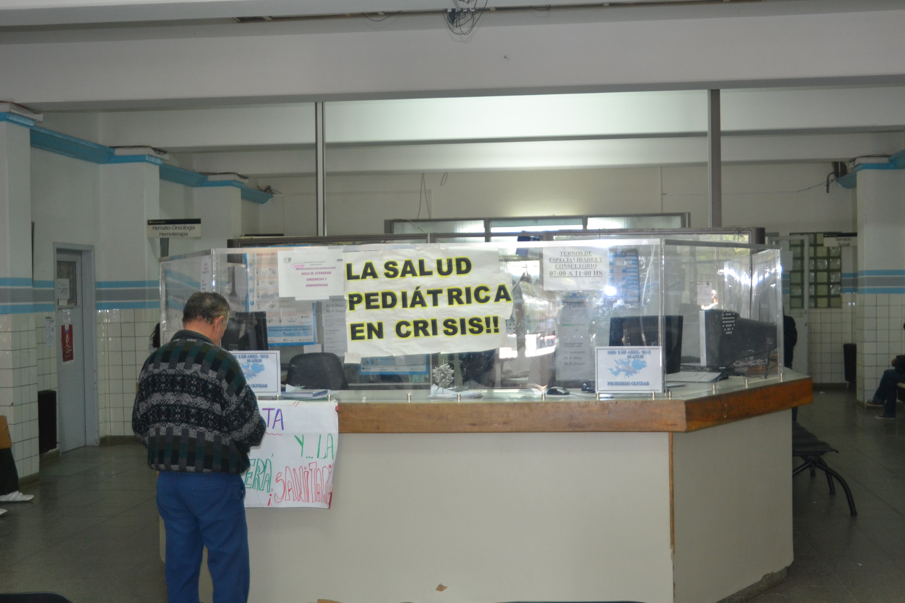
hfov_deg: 38.9
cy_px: 302
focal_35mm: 51
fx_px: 1282
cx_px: 452
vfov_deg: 26.5
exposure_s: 1/60
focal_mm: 34
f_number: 4
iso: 900
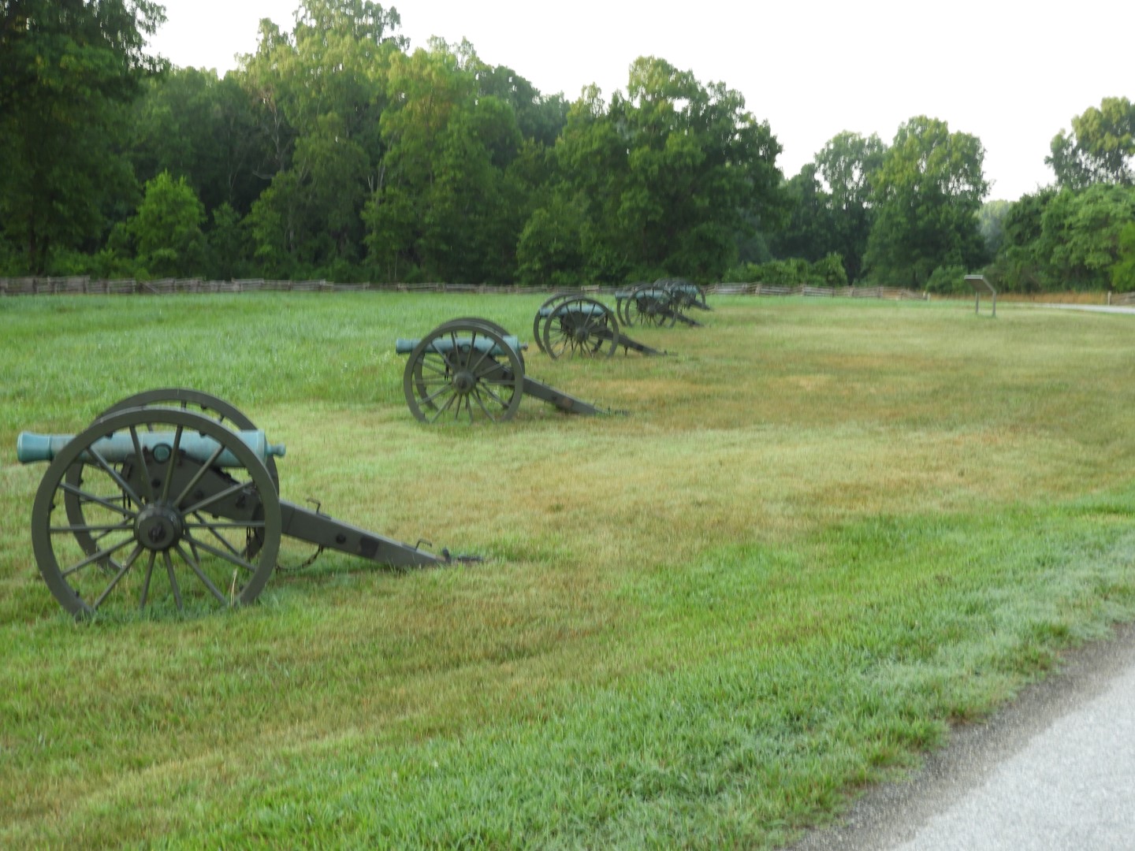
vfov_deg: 29.1
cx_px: 568
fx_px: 1639
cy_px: 426
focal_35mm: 50
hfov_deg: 38.2
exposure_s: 1/60
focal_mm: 9
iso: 100
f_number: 4
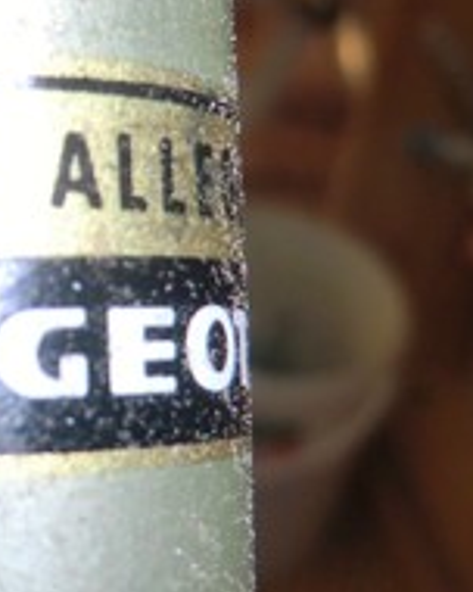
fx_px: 1435
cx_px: -37
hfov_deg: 18.1
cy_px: 213
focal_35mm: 82
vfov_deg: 23.2
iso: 100
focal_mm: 5.2
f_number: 3.5
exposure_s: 1/60
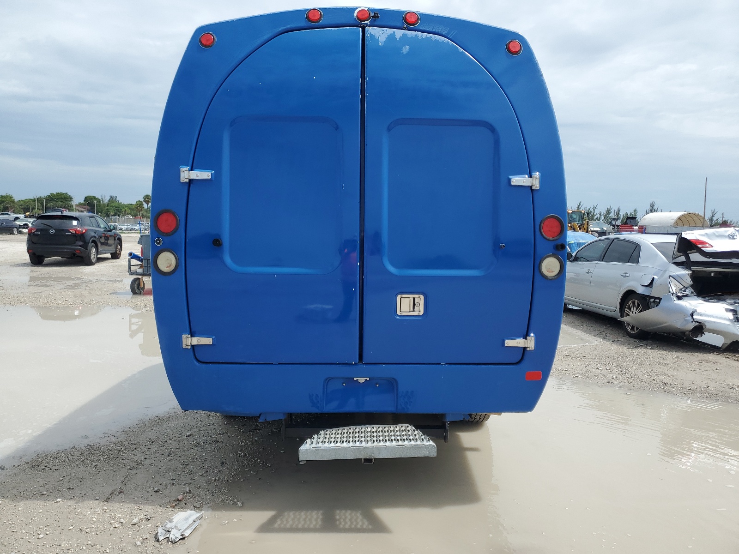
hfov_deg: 67.3
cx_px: 370
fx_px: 555
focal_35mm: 26
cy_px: 277
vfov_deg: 53.1
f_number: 1.5
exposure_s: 1/5000
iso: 50
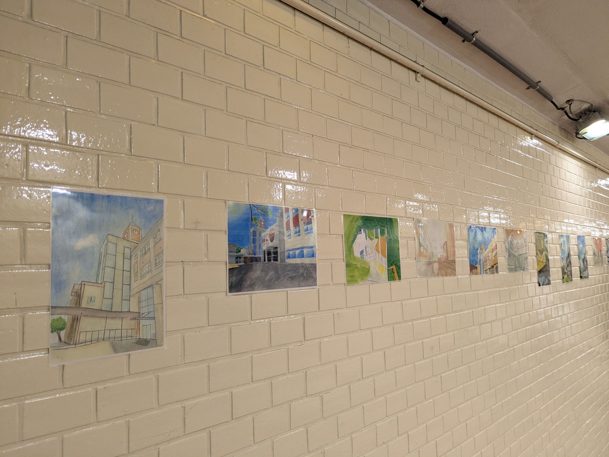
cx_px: 304
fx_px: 475
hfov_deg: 65.3
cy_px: 228
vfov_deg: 51.4
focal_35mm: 27
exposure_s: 1/99.9
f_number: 1.73
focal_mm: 4.38
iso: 267
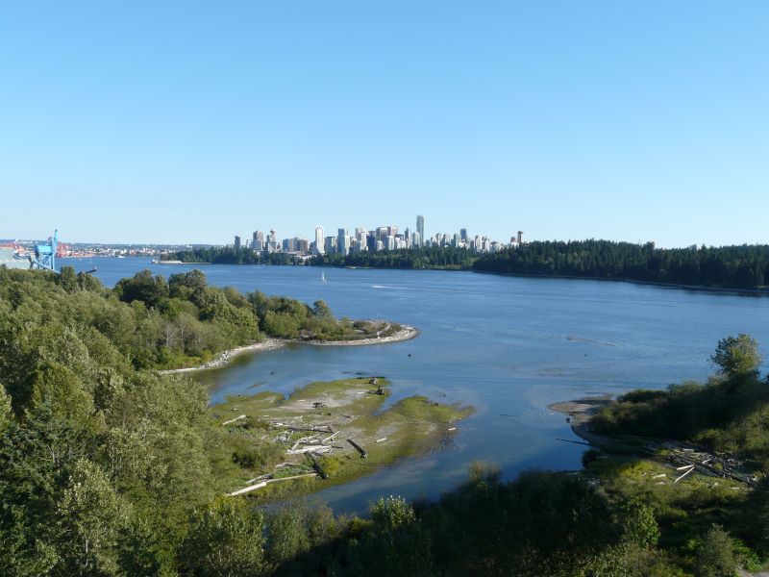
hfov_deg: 52.6
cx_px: 384
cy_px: 288
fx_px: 778
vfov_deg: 40.7
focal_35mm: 35
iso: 100
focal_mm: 5.7
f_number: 5.6
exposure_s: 1/250
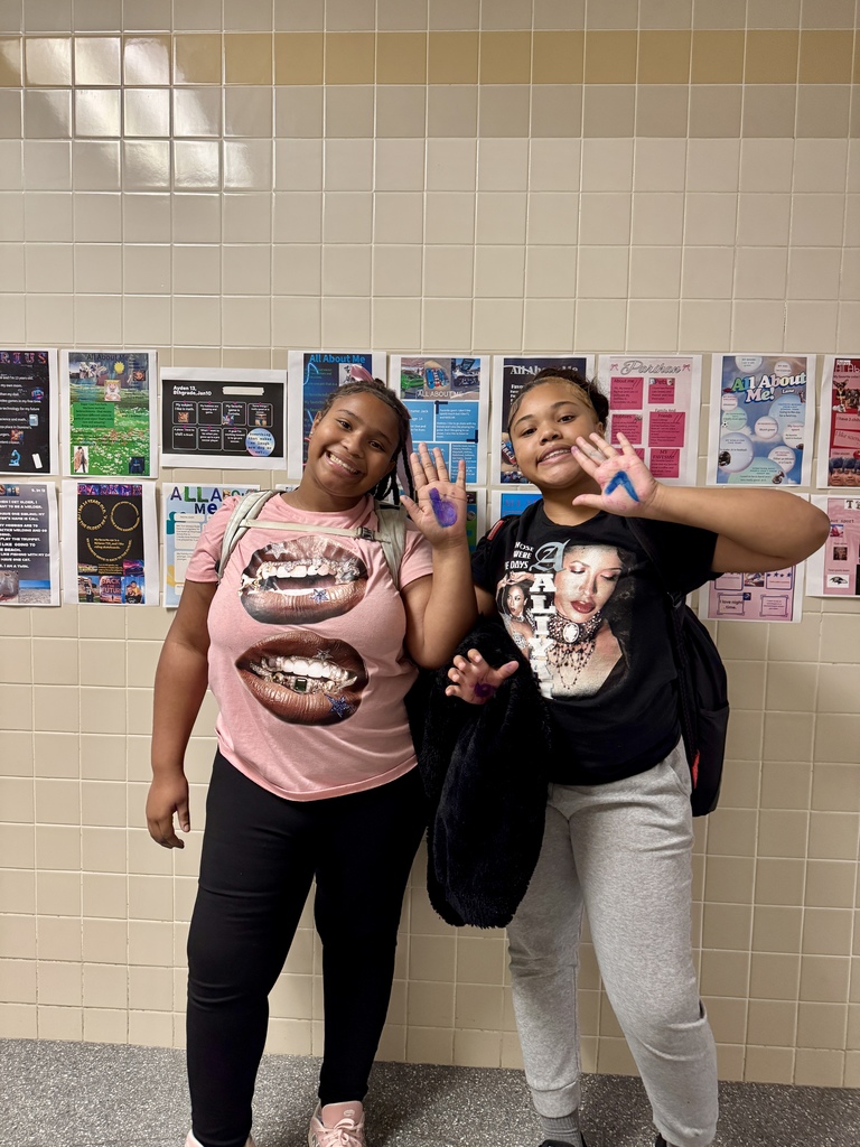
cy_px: 574
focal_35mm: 24
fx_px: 795
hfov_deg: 56.8
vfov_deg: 71.6
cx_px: 430
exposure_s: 1/60
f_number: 1.78
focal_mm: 6.76
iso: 400
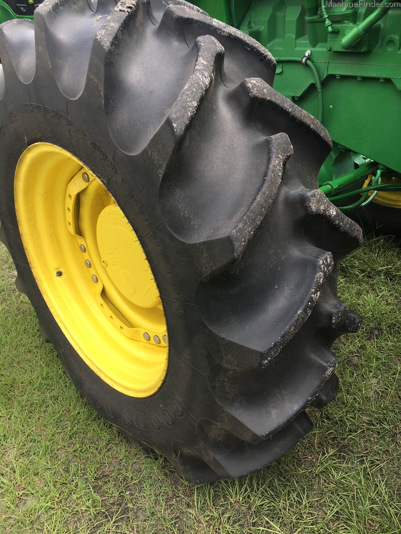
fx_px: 448
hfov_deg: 48.2
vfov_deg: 61.7
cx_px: 200
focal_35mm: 29
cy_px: 267
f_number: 2.2
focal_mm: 4.15
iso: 25
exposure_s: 1/370
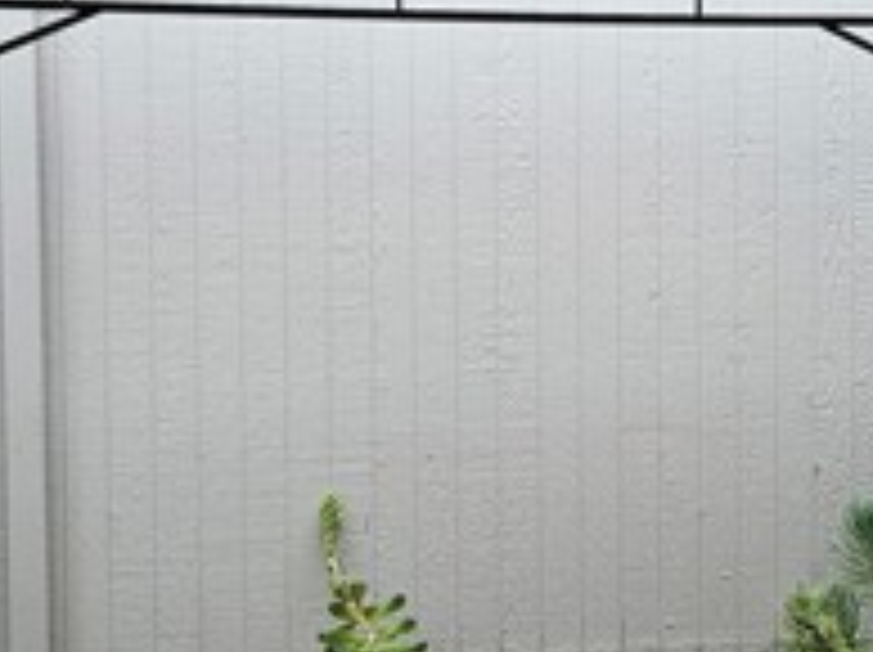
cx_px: 680
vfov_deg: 19.3
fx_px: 1914
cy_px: 310
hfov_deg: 25.3
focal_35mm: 76
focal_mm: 5.4
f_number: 1.8
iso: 250
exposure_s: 1/170
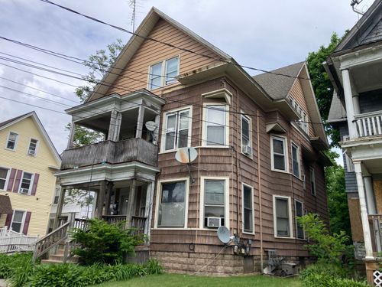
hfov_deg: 63.4
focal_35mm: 28
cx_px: 191
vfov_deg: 49.7
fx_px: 309
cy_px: 144
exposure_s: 1/1372
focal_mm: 3.99
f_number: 1.8
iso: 20
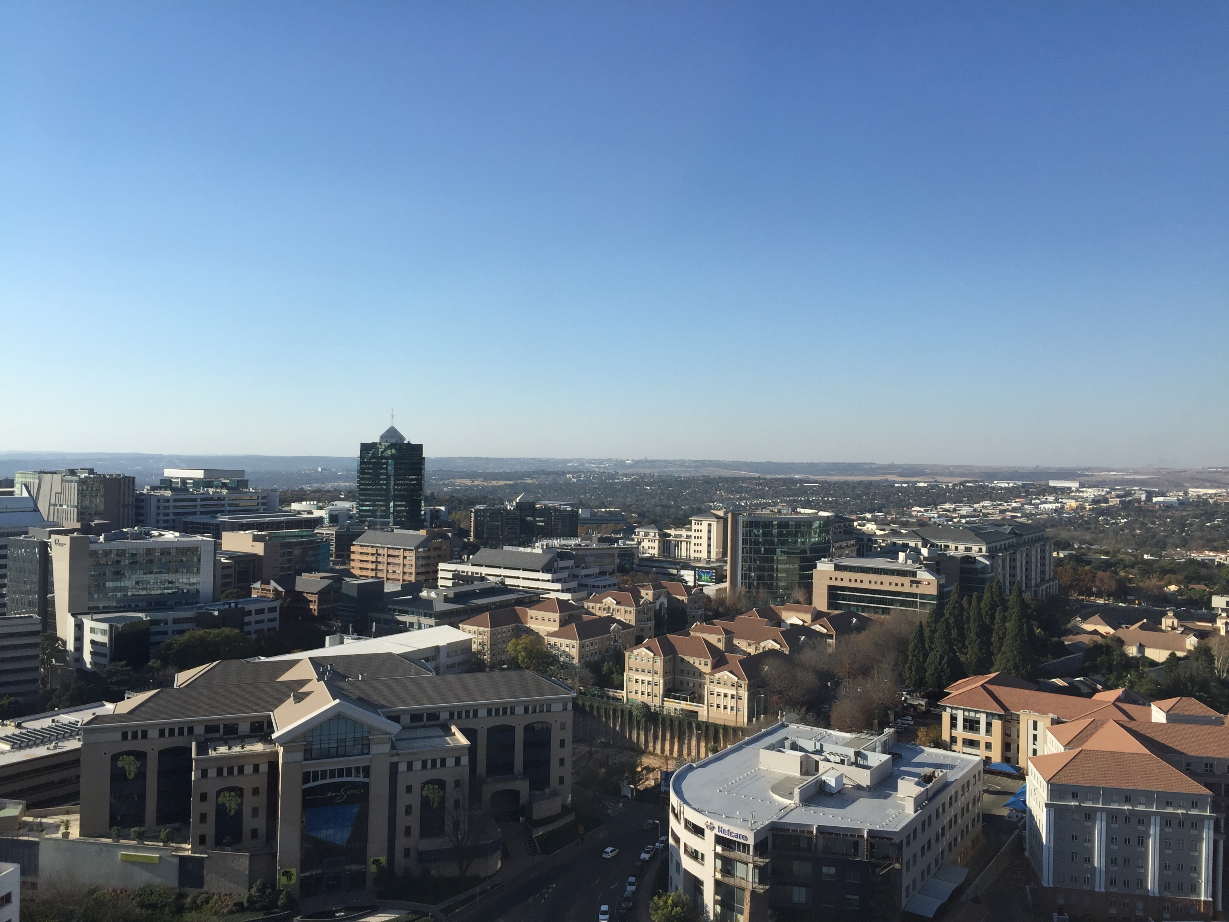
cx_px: 614
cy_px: 461
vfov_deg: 48.2
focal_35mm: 29
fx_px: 1030
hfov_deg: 61.7
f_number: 2.2
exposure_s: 1/807
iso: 32
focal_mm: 4.15
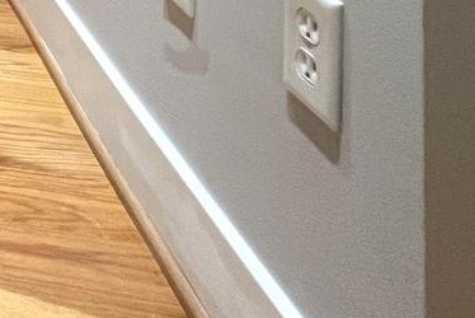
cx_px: -380
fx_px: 687
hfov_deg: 22.3
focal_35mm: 52
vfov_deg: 17.9
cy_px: -321
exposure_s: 1/60
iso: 250
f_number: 1.8
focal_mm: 1.57
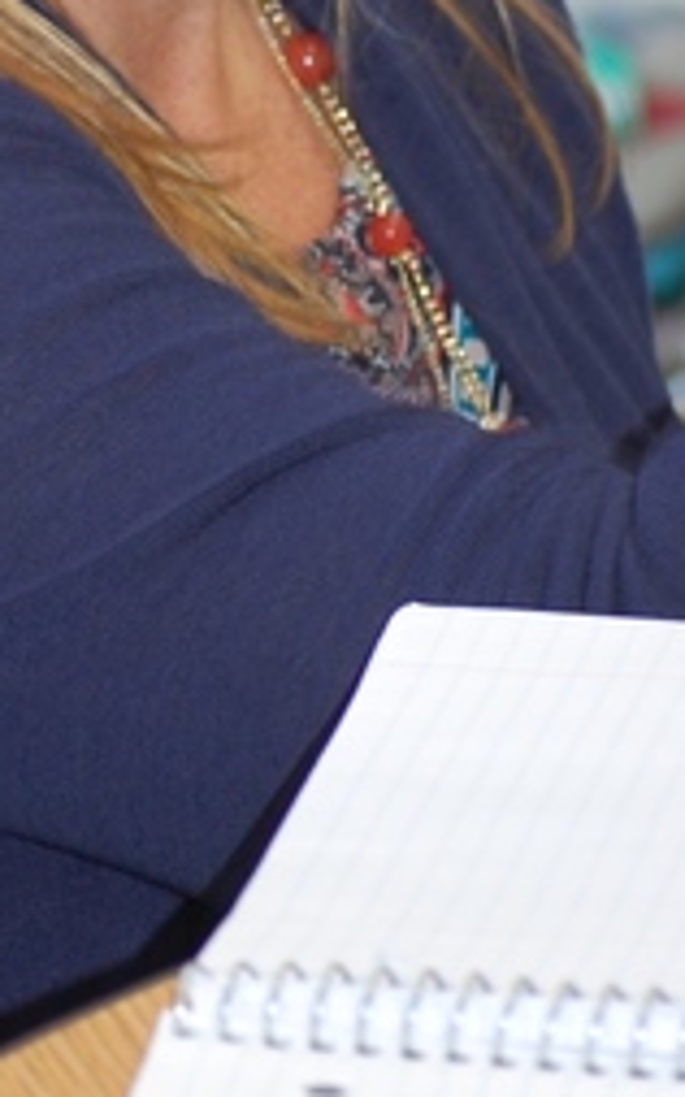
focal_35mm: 386
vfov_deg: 5.4
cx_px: -78
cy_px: 56
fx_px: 11536
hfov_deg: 3.4
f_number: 4.5
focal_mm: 80
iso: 400
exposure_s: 1/60
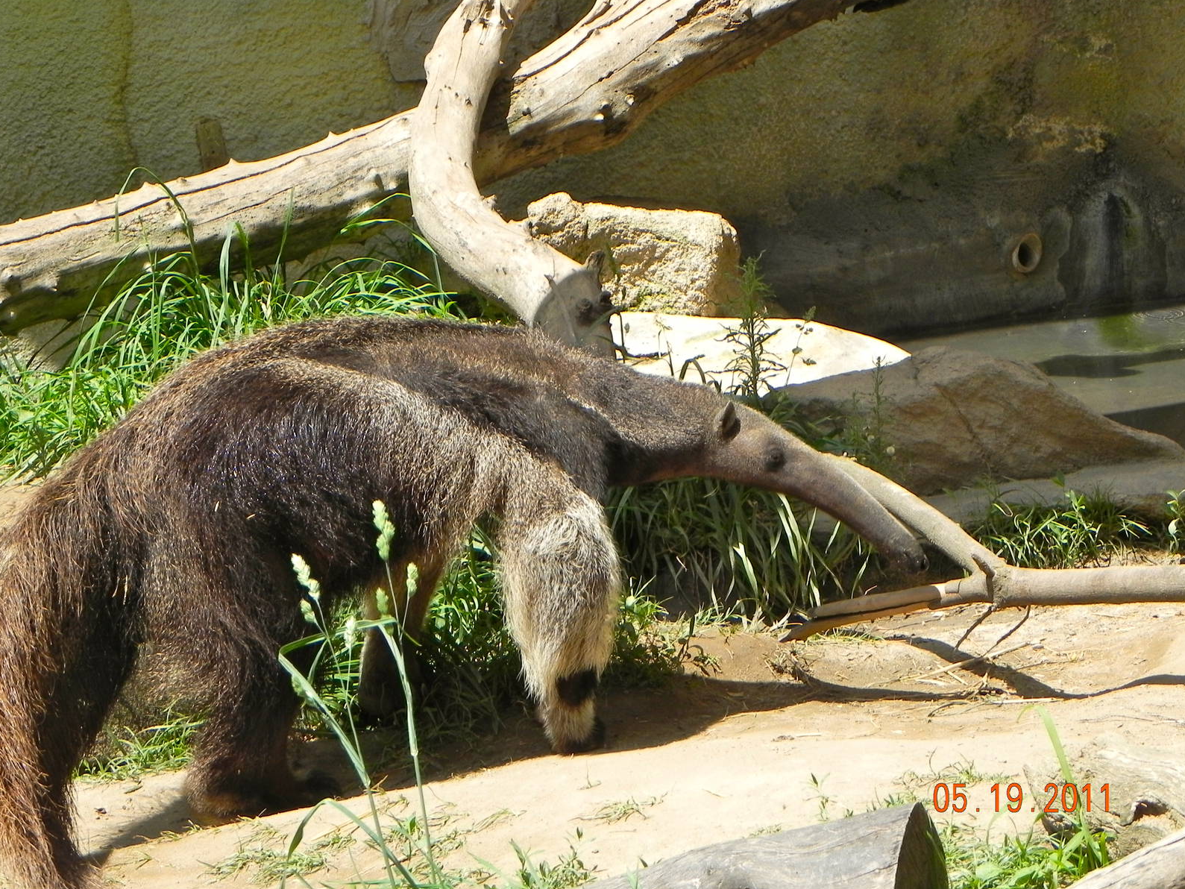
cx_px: 591
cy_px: 444
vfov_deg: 10.2
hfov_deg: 13.6
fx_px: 4964
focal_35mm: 145
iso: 160
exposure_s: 1/306
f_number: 6.3
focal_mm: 25.7
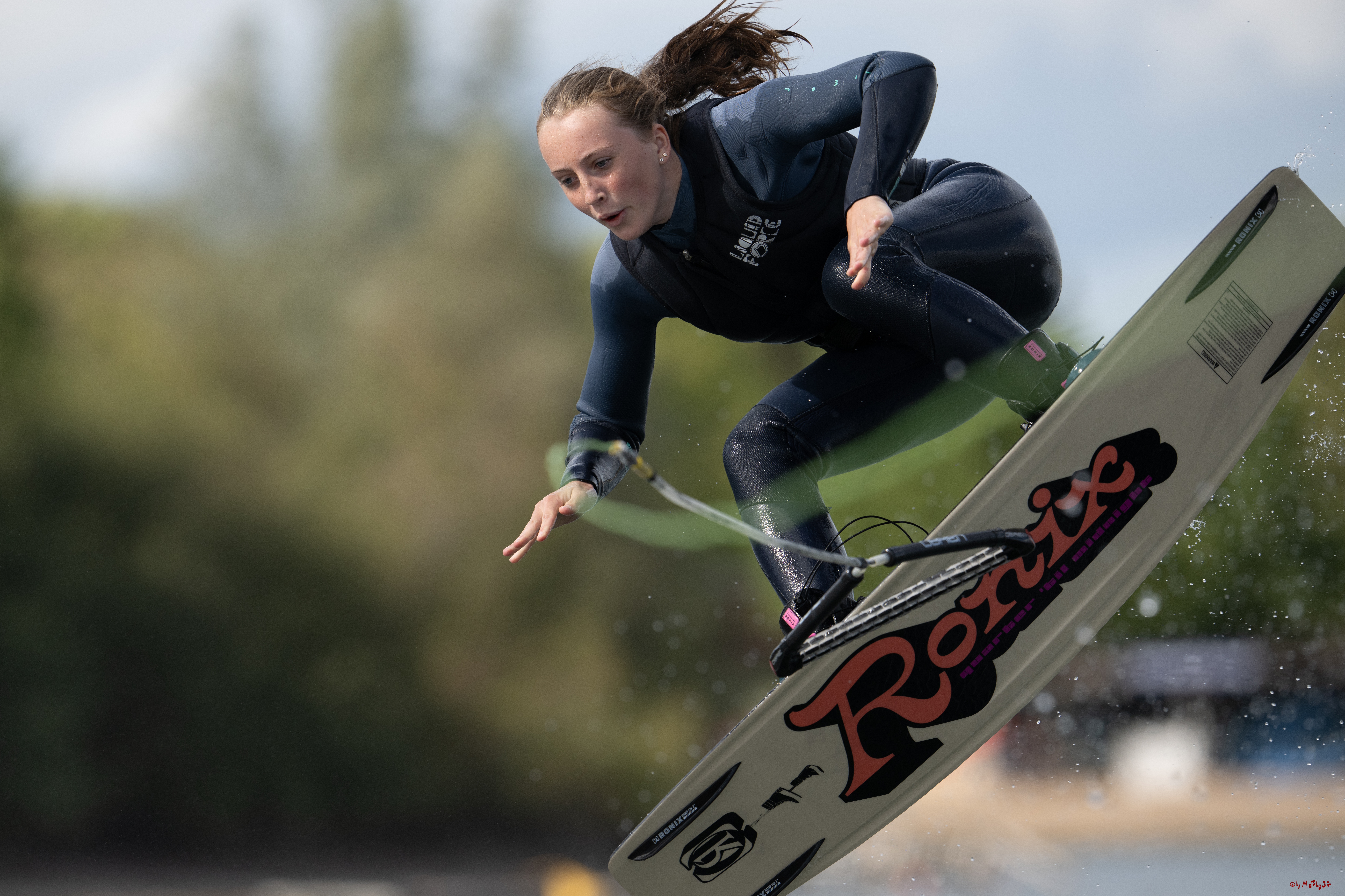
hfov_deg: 5.2
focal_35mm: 400
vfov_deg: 3.4
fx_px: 14943
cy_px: 448
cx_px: 672
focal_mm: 400
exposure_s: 1/2500
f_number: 5
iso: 320
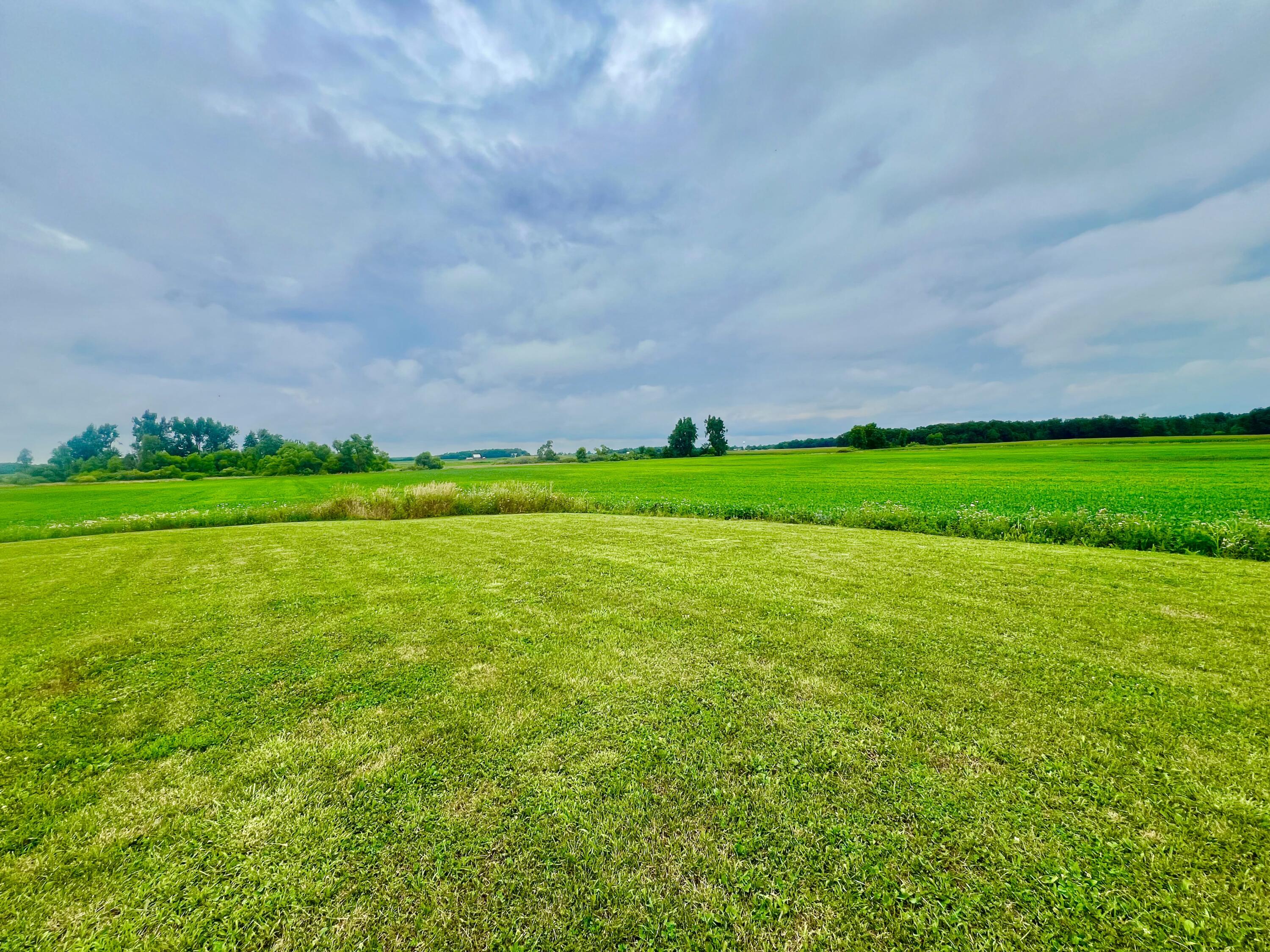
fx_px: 477
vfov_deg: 89.9
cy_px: 476
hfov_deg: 106.2
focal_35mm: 13
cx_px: 635
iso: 32
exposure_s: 1/1553
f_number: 1.8
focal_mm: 1.57
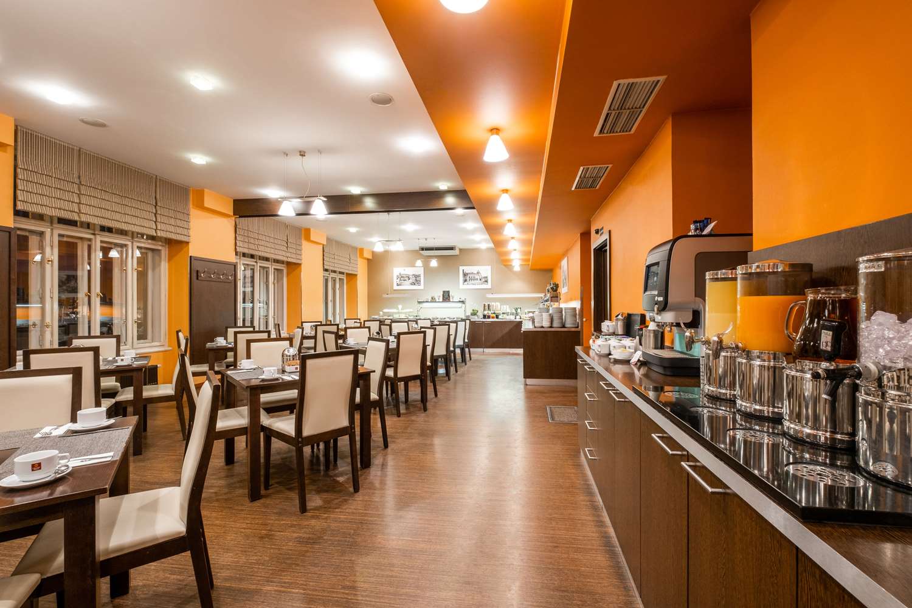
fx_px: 380
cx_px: 456
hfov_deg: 100.4
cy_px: 304
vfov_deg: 77.3
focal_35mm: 15
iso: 200
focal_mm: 10
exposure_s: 1/1.11
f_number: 8
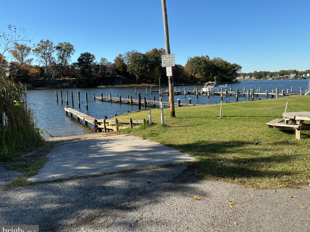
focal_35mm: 30
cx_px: 160
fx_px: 269
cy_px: 118
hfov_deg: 60.0
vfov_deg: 46.8
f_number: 1.8
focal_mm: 3
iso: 25
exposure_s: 1/1250
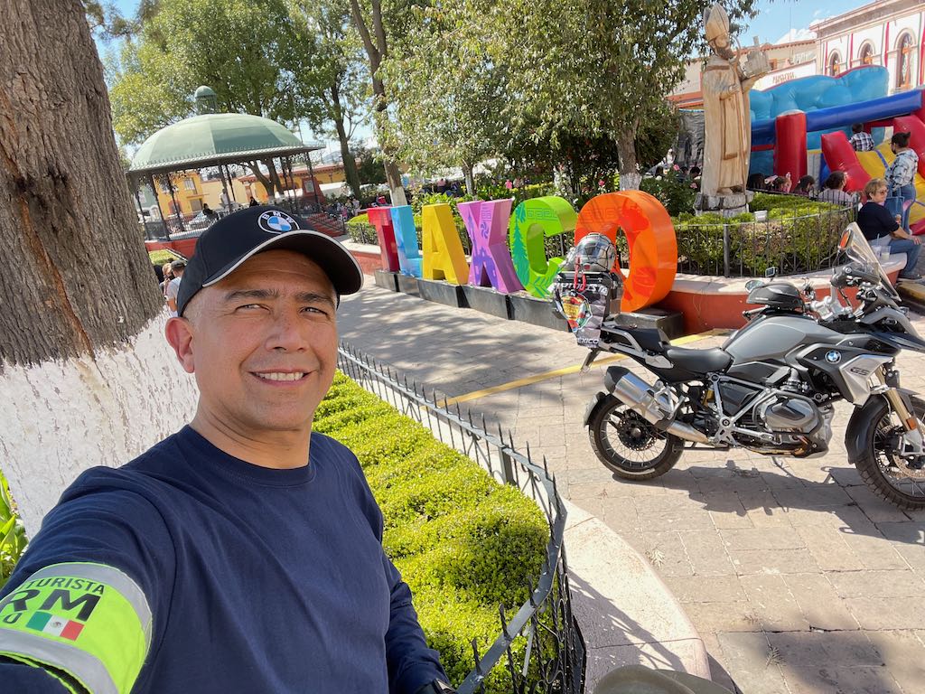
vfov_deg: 58.9
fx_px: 615
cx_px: 462
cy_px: 347
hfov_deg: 73.9
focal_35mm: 23
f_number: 2.2
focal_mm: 2.71
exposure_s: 1/187
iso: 25
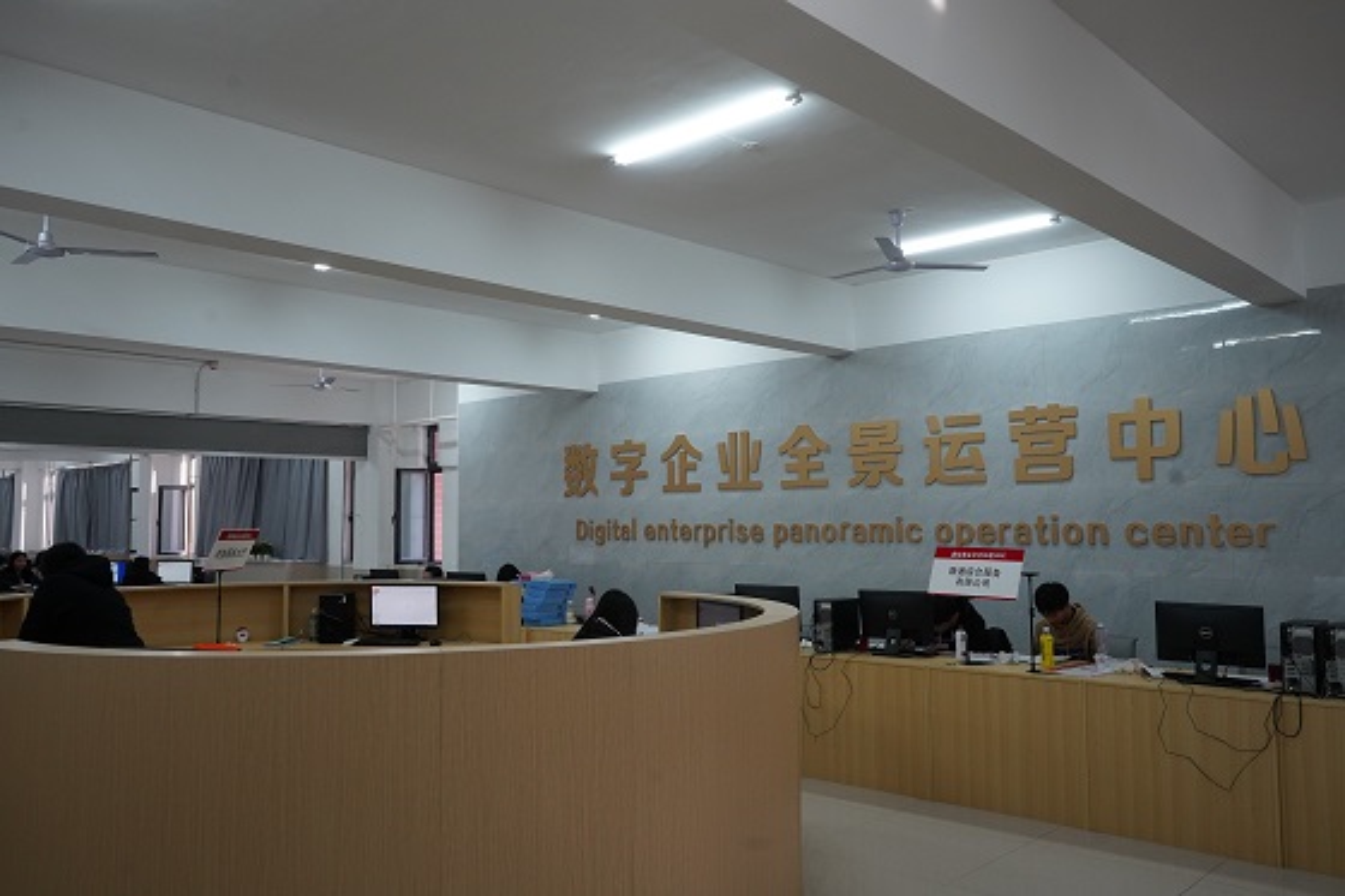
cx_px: 672
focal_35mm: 28
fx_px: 1046
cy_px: 448
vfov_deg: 46.4
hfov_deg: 65.5
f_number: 8
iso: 2500
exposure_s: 1/160
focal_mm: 28
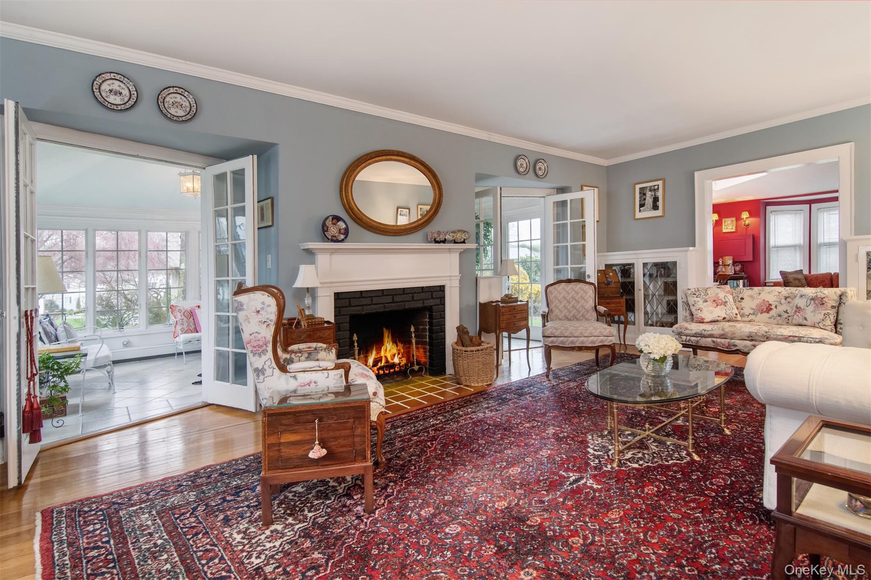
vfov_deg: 72.0
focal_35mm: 16
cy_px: 290
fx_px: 399
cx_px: 436
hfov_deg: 95.0
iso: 640
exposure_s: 1/60
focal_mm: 11
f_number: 8
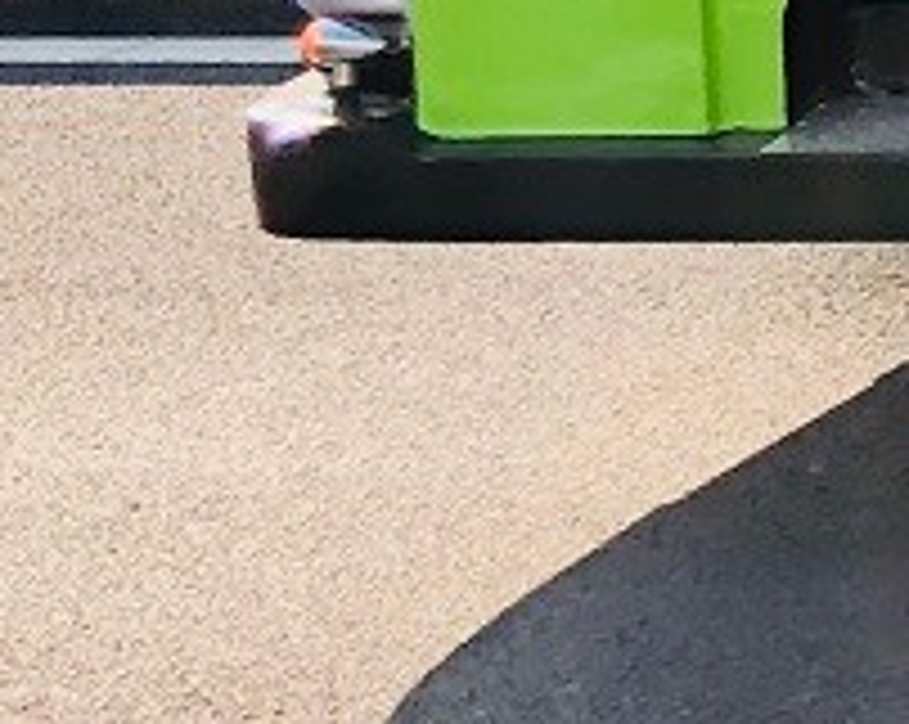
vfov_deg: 7.0
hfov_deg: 7.1
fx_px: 5829
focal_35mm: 217
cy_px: -463
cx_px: 3429
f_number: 1.8
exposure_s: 1/510
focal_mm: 4
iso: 20
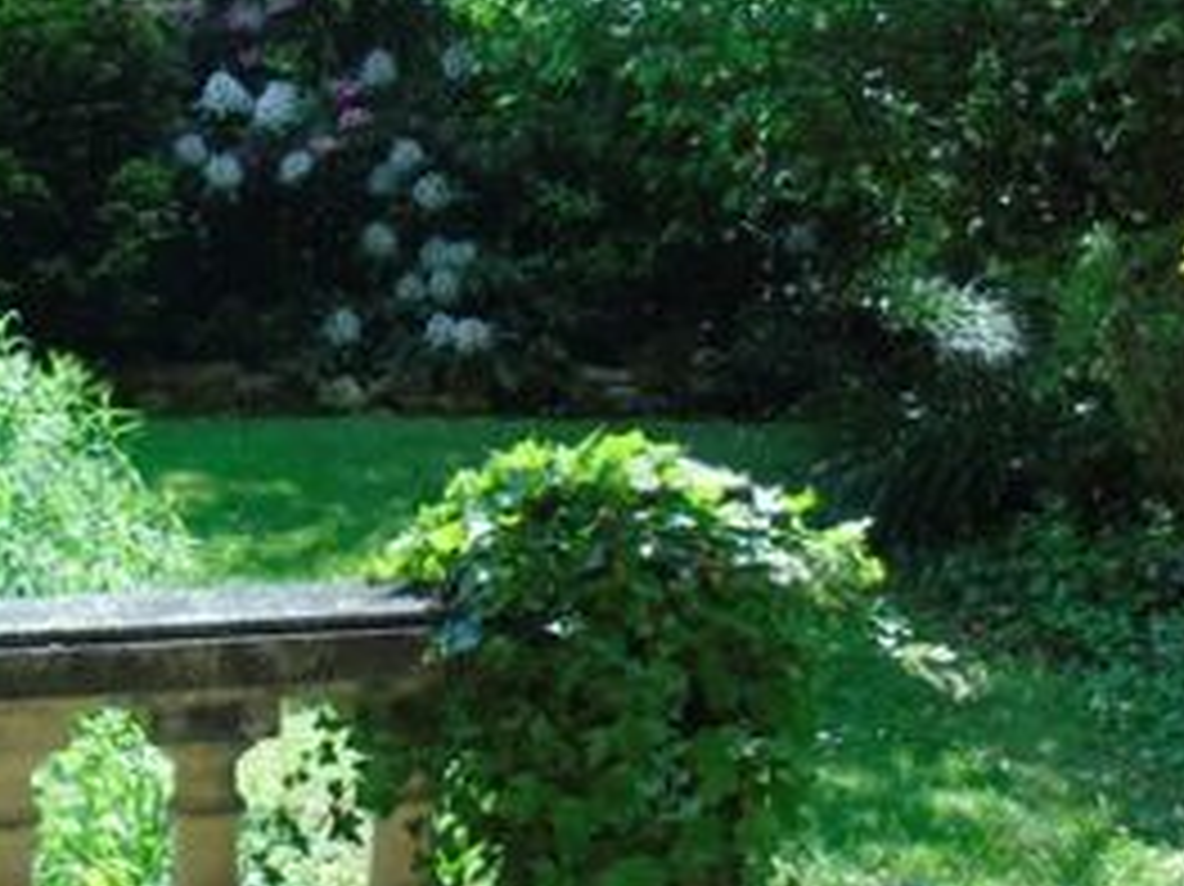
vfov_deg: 20.1
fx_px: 2496
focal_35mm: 73
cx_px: 338
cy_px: 315
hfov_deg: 26.4
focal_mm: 4.4
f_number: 3.4
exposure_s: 1/200
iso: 80
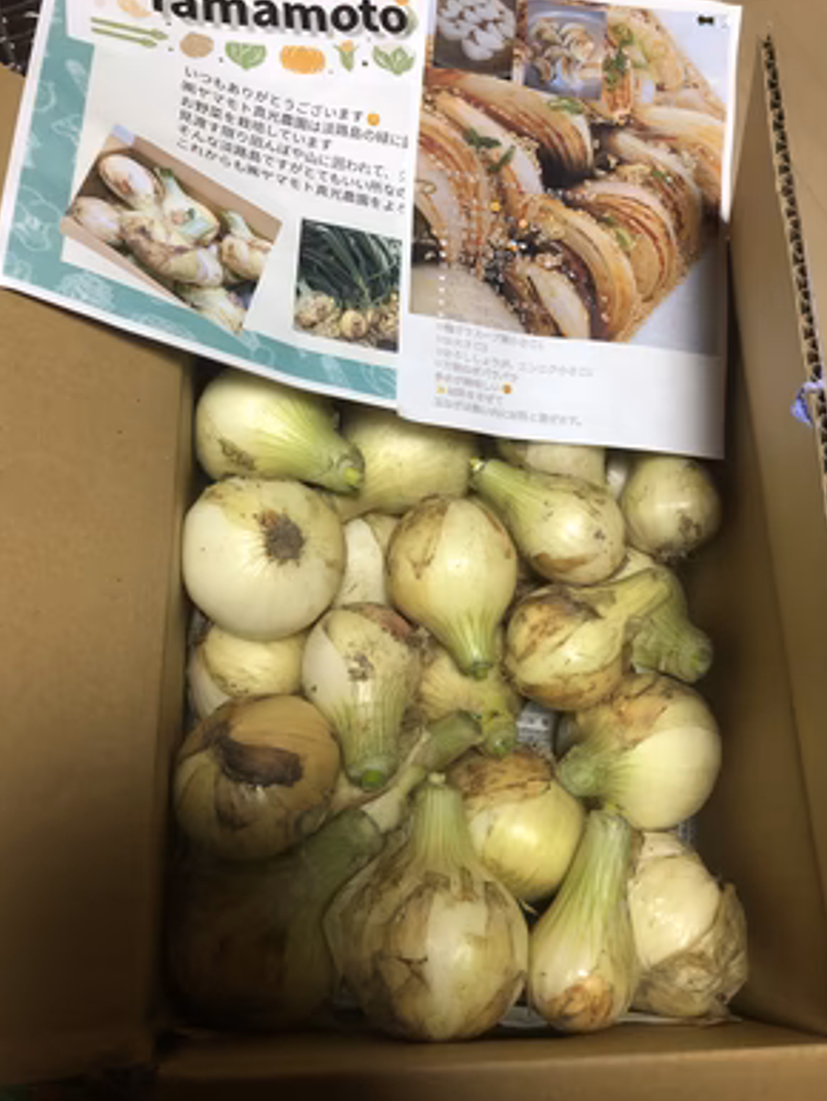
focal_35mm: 29
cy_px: 559
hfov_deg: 48.3
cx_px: 419
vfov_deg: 61.6
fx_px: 923
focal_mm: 3.99
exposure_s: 1/17
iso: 50
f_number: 1.8
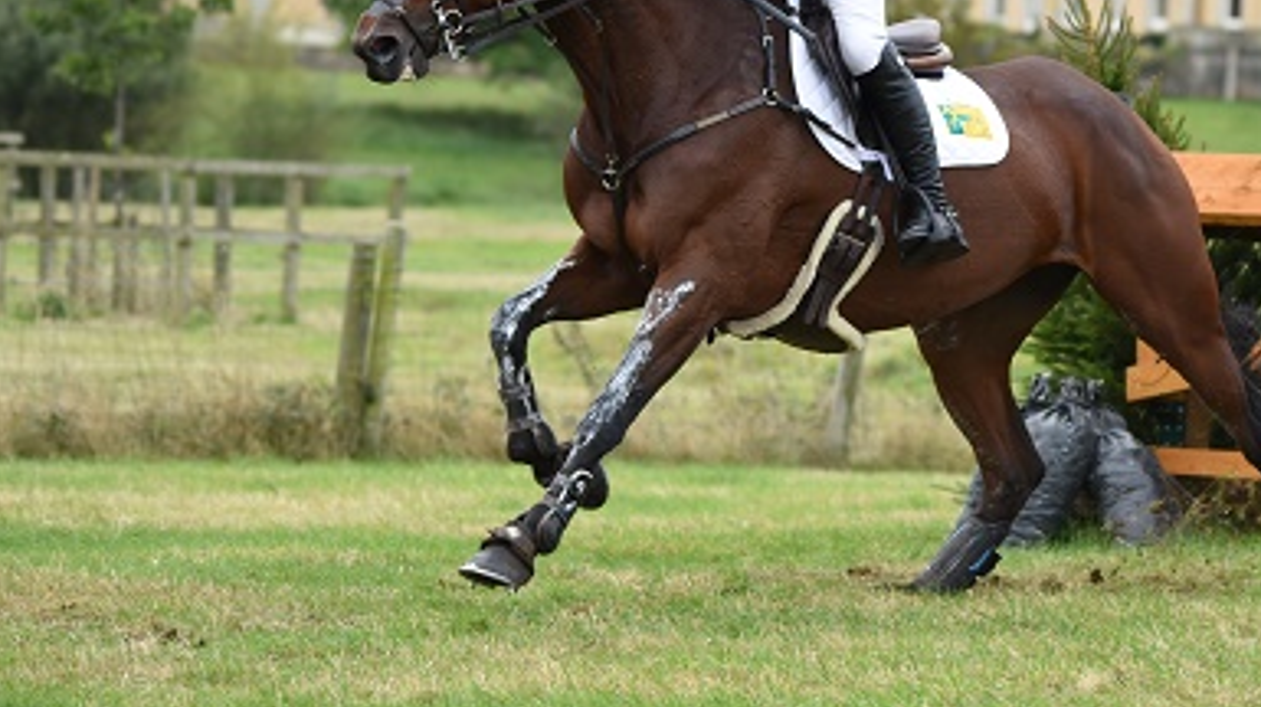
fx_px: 8187
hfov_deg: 8.8
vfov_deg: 4.9
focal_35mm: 245
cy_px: 88
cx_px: 786
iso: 1000
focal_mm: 150
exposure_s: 1/1000
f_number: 5
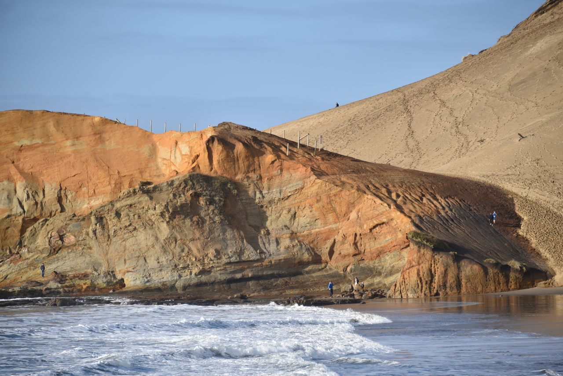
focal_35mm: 200
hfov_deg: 10.3
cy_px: 188
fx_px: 3128
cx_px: 282
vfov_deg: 6.9
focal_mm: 200
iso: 100
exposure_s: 1/400
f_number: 6.3
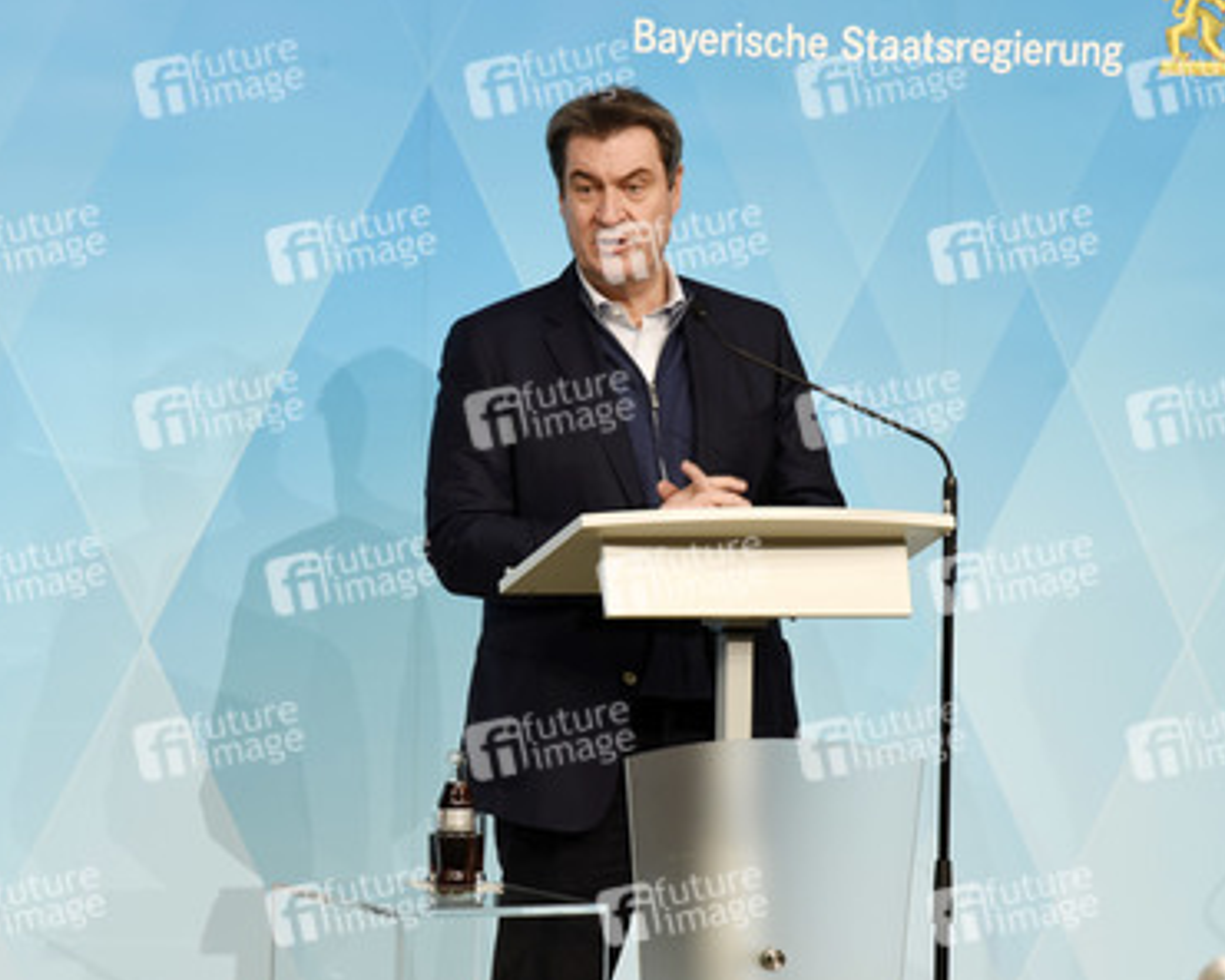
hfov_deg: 14.1
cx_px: 594
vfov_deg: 11.3
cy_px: 493
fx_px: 4967
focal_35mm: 137
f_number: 6.3
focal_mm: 120
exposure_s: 1/60
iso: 1250
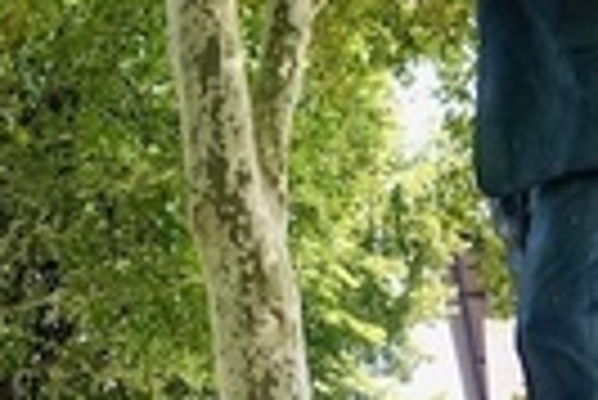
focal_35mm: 94
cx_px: 49
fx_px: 1563
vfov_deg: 13.0
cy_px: 755
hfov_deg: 21.1
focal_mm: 24
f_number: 5.6
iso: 800
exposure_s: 1/250
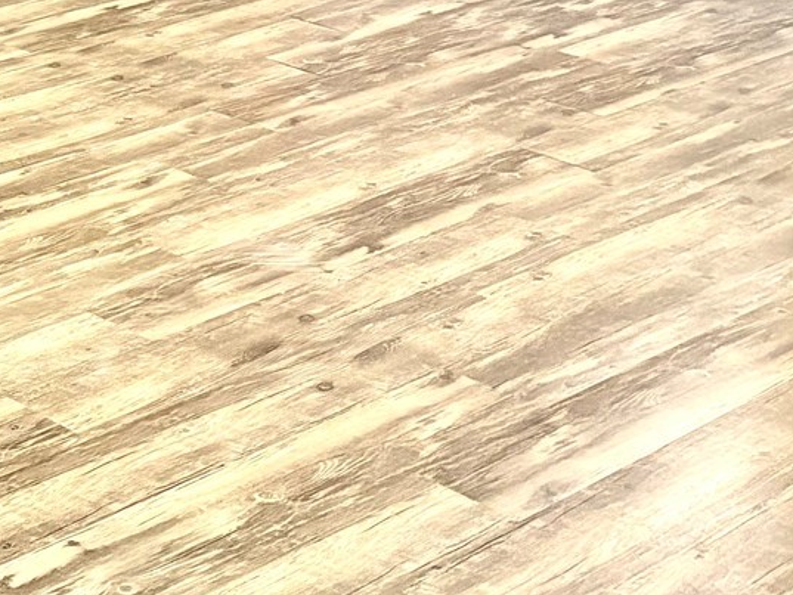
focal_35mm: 93
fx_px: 2131
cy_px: -121
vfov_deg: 15.3
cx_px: -501
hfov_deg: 18.0
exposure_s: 1/60
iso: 500
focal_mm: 5.96
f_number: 1.6
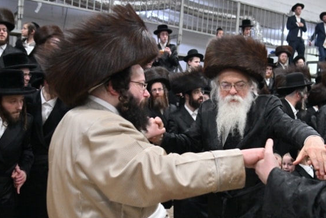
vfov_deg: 30.5
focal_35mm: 44
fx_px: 399
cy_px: 106
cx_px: 218
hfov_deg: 43.9
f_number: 4
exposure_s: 1/200
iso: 1000
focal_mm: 24
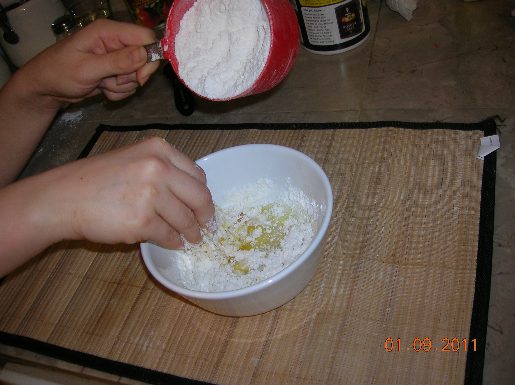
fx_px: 505
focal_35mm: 34
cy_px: 192
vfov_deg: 41.7
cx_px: 258
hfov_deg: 54.0
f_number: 2.9
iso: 50
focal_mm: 5.7
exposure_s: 1/60.1
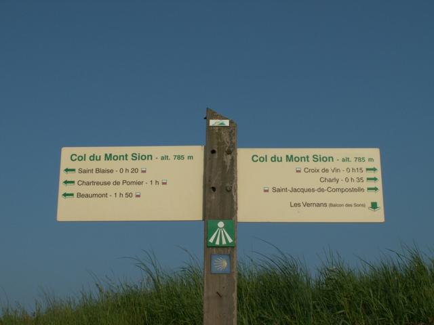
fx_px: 639
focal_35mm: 51
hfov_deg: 37.5
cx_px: 217
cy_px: 162
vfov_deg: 28.6
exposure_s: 1/400
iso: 50
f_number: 8
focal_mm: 8.52
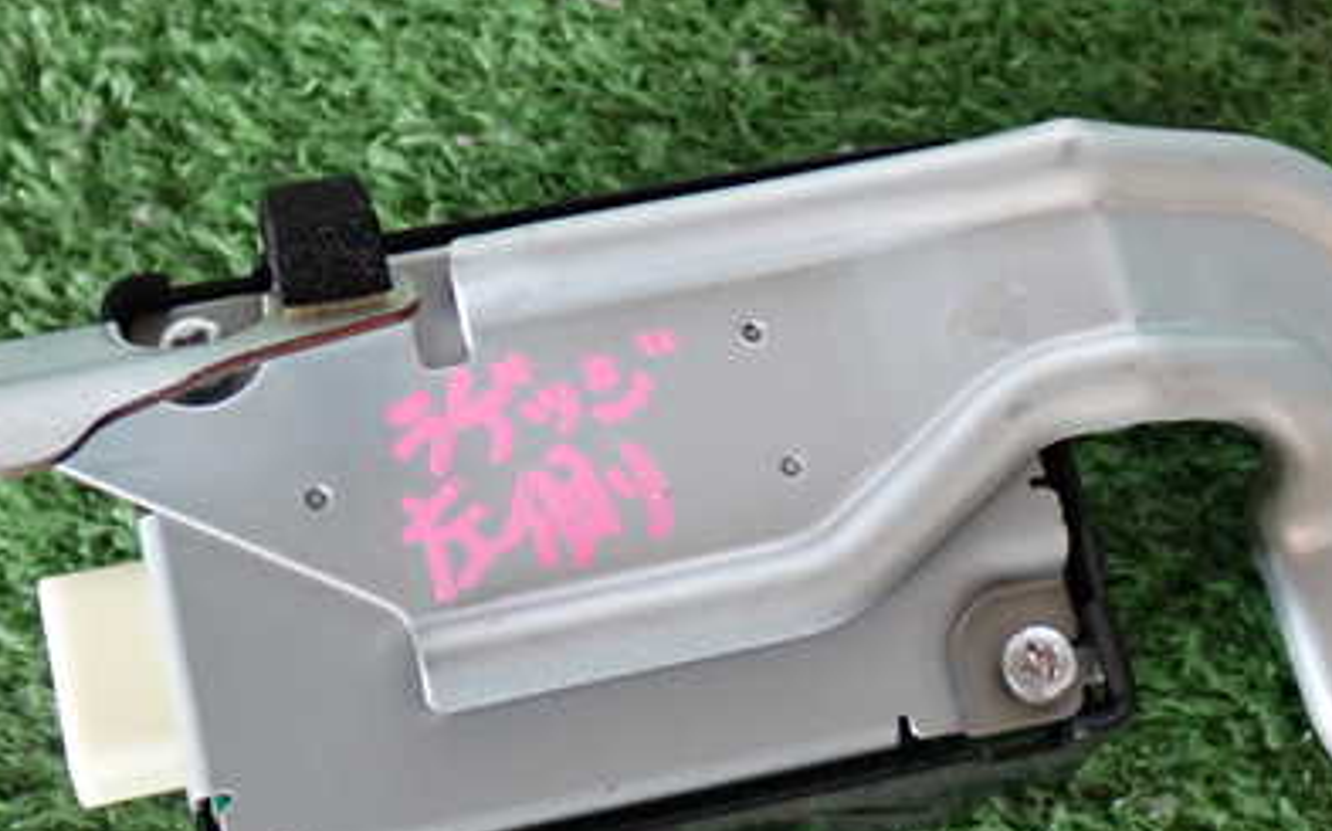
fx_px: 2938
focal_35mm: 81
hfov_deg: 25.5
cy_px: 421
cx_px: 824
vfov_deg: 16.1
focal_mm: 9.01
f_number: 3.2
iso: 400
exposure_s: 1/50
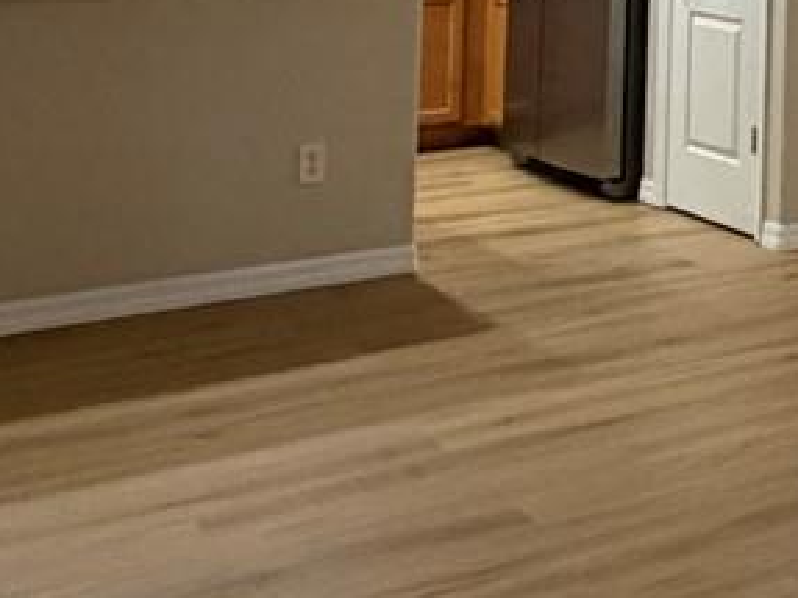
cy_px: -220
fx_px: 1797
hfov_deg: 21.9
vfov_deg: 17.5
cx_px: 1101
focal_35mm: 78
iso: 320
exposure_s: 1/60
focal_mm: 2.22
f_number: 2.2
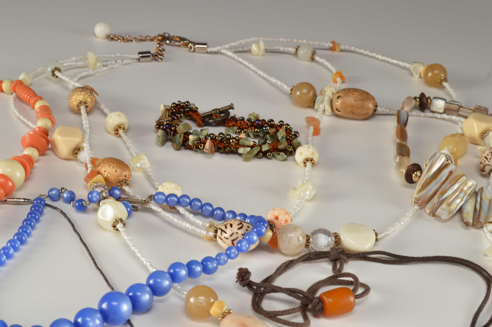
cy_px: 164
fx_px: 1126
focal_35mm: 82
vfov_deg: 16.5
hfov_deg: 24.6
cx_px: 246
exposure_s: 1/100
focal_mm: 55
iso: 100
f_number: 14
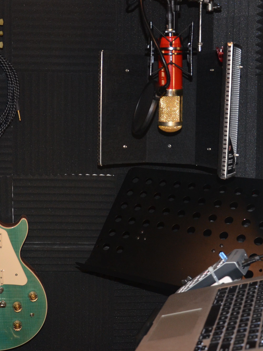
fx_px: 566
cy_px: 160
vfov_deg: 34.4
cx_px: 97
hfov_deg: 26.1
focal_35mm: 56
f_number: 3.8
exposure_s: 1/60
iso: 800
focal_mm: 21
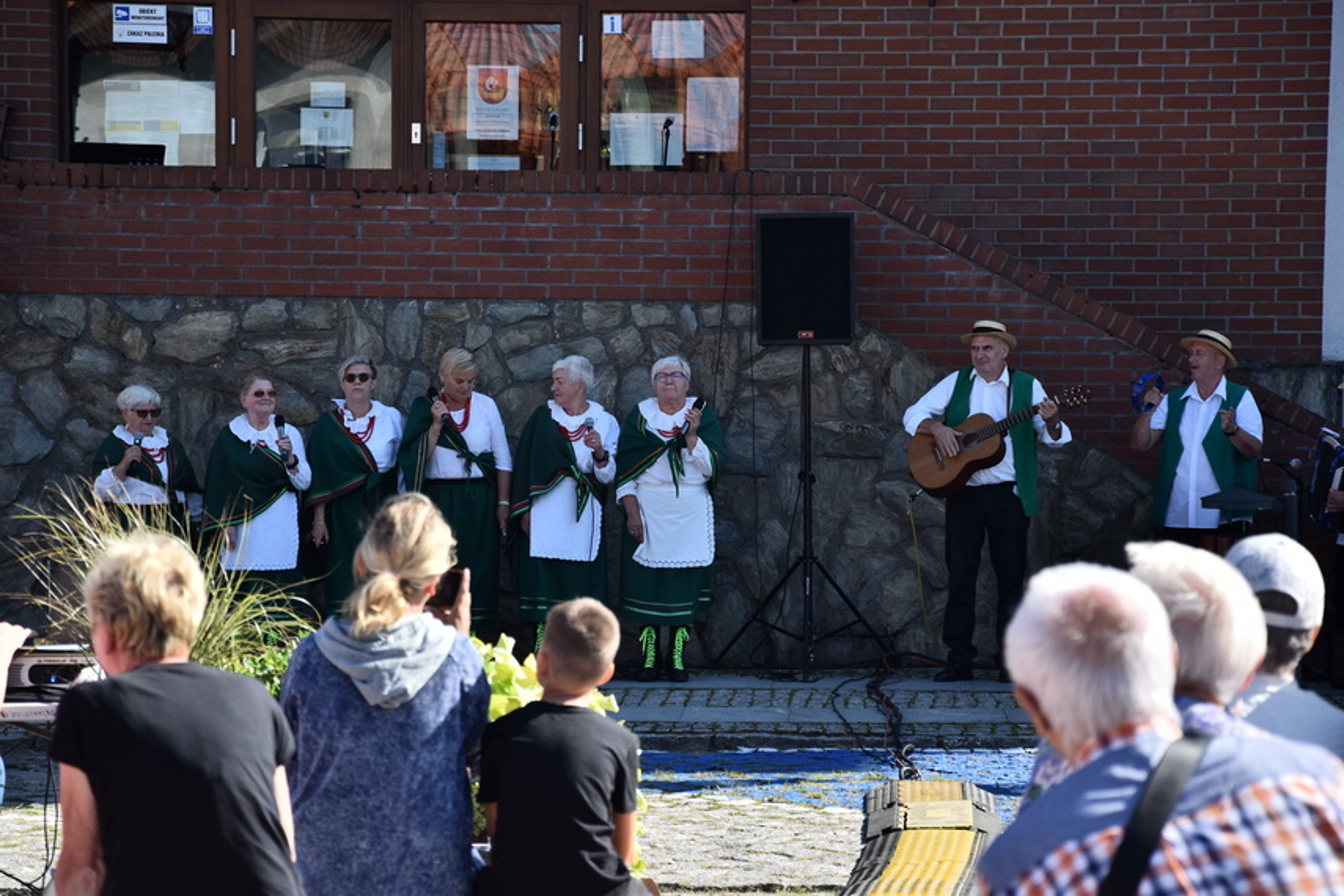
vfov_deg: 9.3
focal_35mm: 147
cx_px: 672
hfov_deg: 14.0
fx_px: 5488
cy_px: 448
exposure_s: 1/500
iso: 100
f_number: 5.6
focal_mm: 98
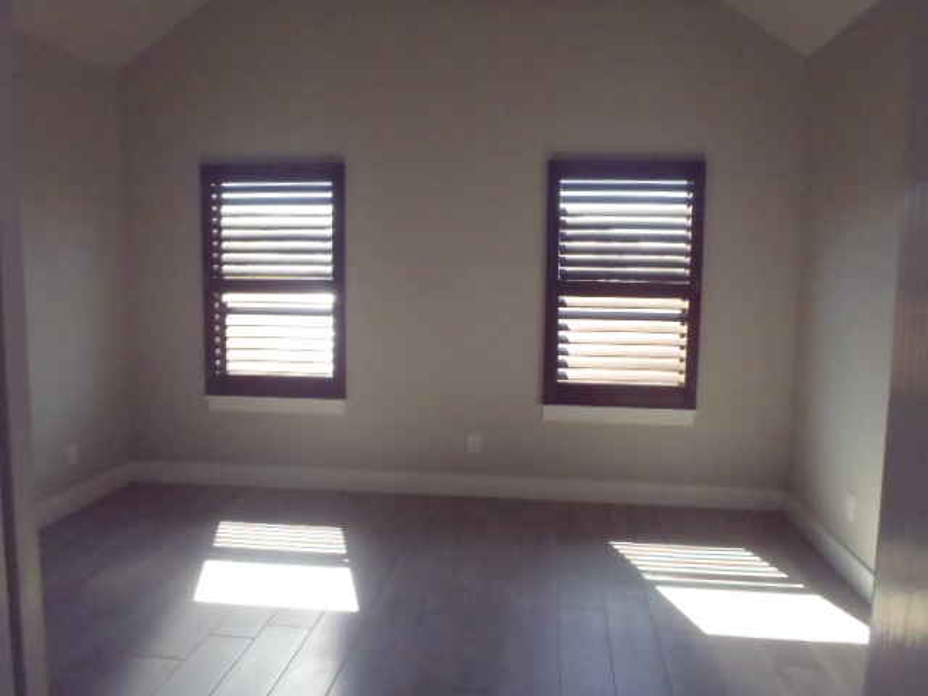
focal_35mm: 28
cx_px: 464
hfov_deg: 63.4
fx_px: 751
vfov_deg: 49.7
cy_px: 348
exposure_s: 1/250
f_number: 3.9
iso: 800
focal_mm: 5
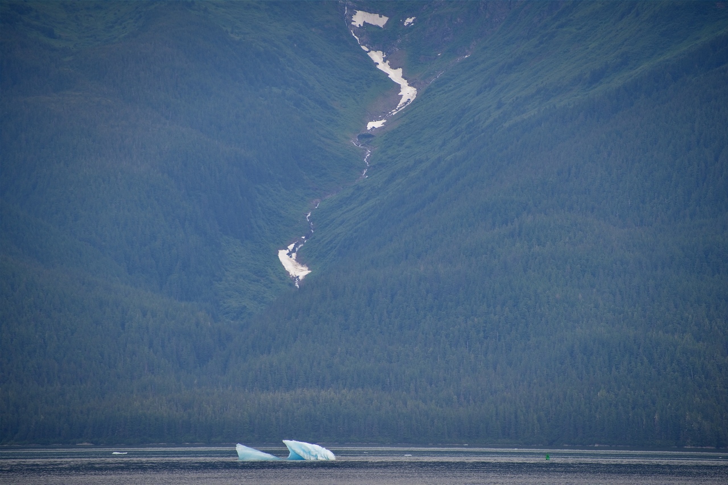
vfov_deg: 4.6
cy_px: 242
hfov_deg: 6.9
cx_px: 364
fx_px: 6068
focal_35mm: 300
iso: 450
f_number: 5.6
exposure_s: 1/640
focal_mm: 300
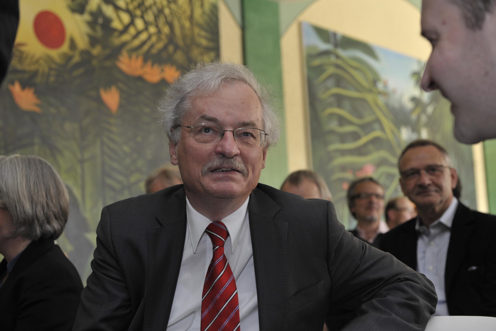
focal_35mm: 57
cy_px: 163
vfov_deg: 23.8
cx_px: 247
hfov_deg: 35.1
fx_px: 785
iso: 800
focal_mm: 56
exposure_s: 1/80
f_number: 4.5
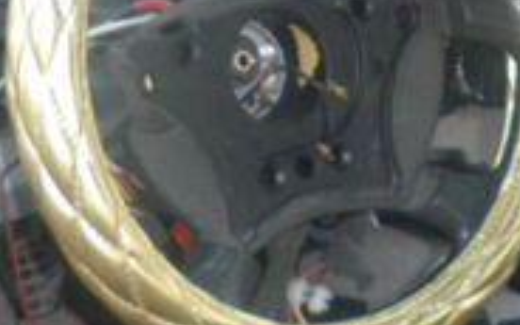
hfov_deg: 15.7
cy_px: 73
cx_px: 257
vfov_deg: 9.8
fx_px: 1885
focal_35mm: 133
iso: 400
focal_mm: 6.3
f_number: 3.5
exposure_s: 1/50
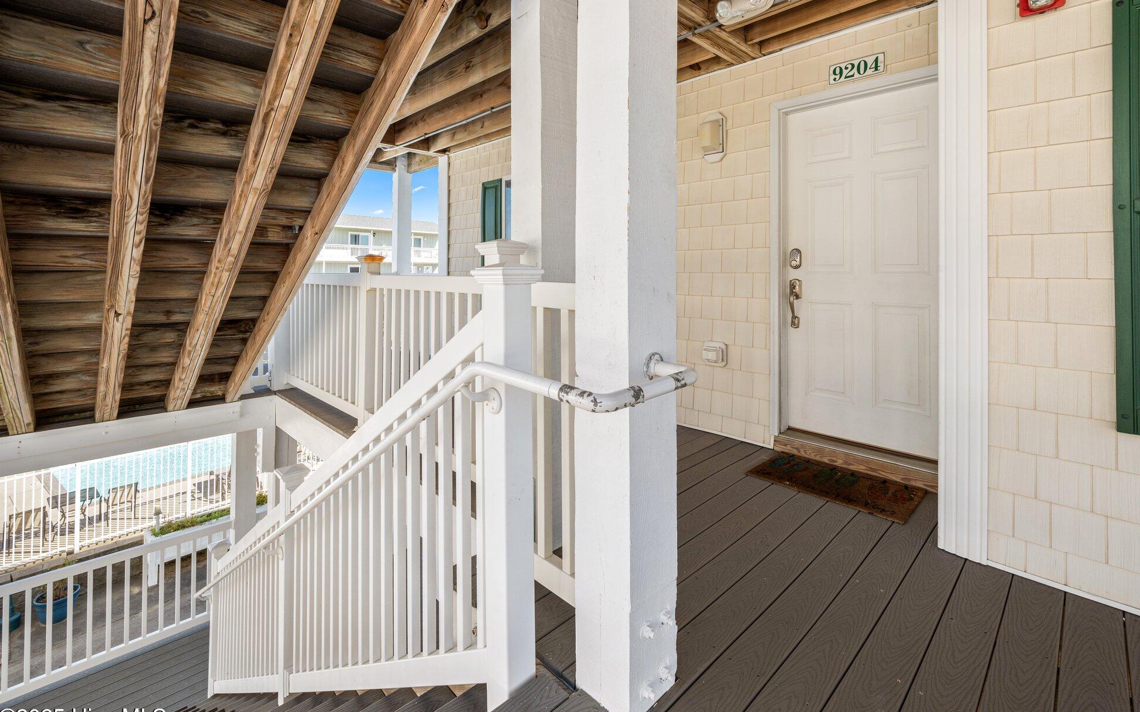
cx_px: 595
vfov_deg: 74.8
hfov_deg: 101.4
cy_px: 354
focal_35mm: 15
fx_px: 466
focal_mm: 14
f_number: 11
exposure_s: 1/50
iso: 100
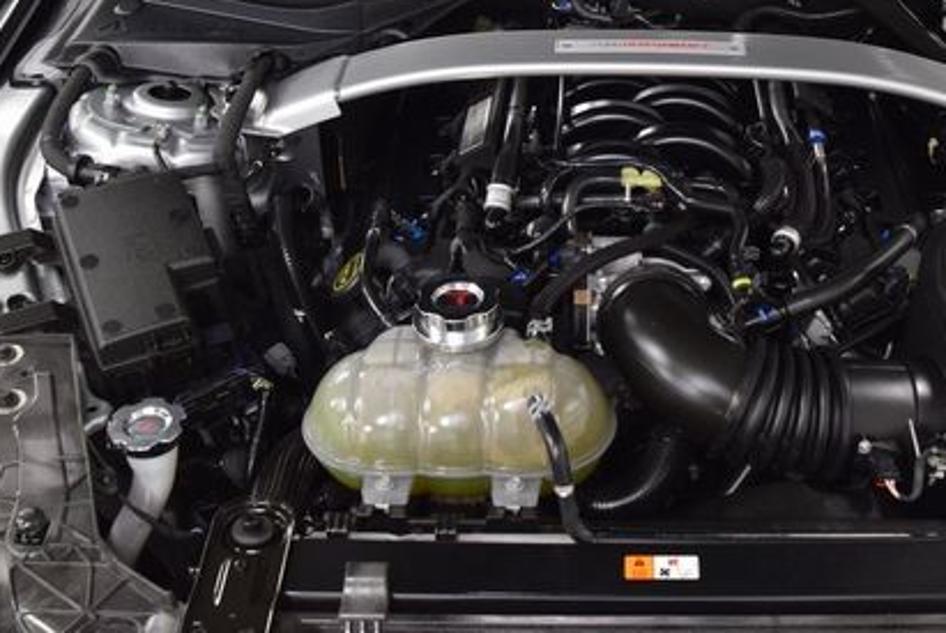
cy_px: 206
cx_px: 651
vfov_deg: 24.1
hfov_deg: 35.2
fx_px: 1473
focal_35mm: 56
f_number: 6.3
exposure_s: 1/15
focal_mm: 24
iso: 1400
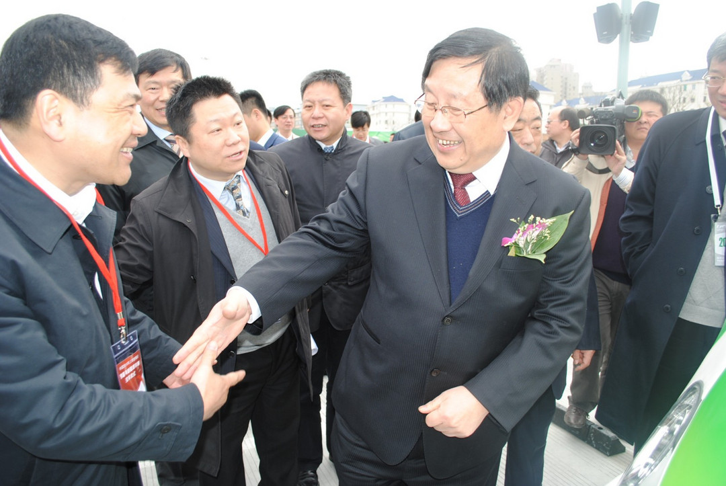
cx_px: 363
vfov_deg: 48.1
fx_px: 545
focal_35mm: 27
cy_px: 243
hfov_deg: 67.3
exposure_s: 1/200
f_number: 5
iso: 100
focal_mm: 18
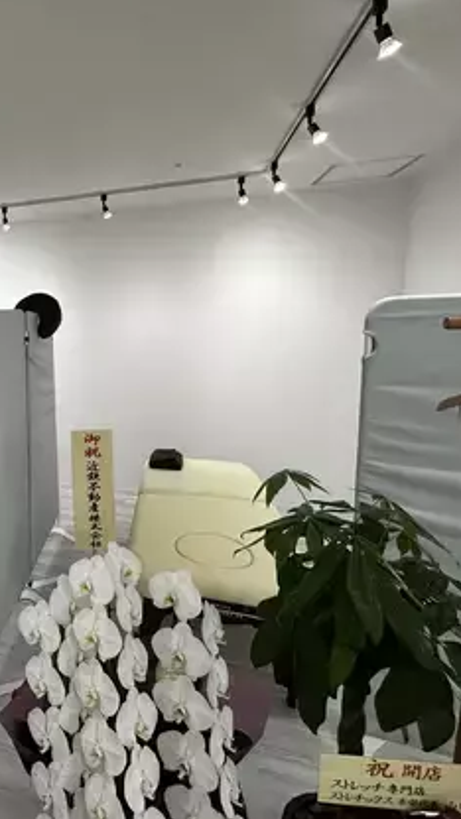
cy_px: 378
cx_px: -26
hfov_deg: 42.4
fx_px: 478
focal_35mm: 22
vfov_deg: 81.1
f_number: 2.2
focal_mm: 2.22
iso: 160
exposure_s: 1/120
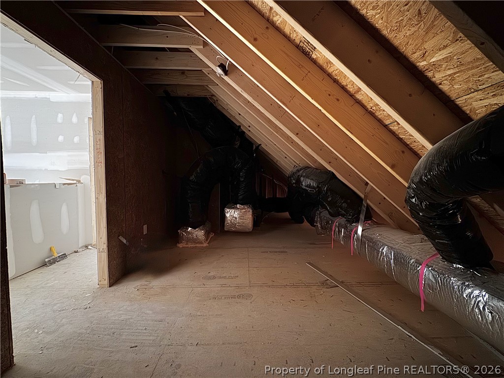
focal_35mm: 14
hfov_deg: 102.1
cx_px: 252
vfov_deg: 85.7
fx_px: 204
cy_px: 189
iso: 640
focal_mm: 2.22
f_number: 2.2
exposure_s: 1/30
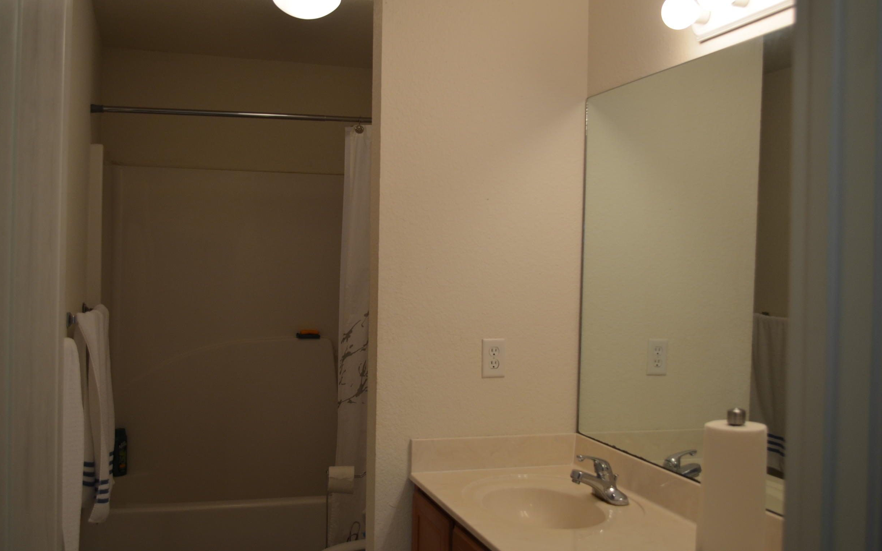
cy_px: 278
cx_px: 437
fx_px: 889
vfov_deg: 34.4
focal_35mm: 37
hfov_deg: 52.7
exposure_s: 1/60
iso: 400
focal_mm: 24
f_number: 4
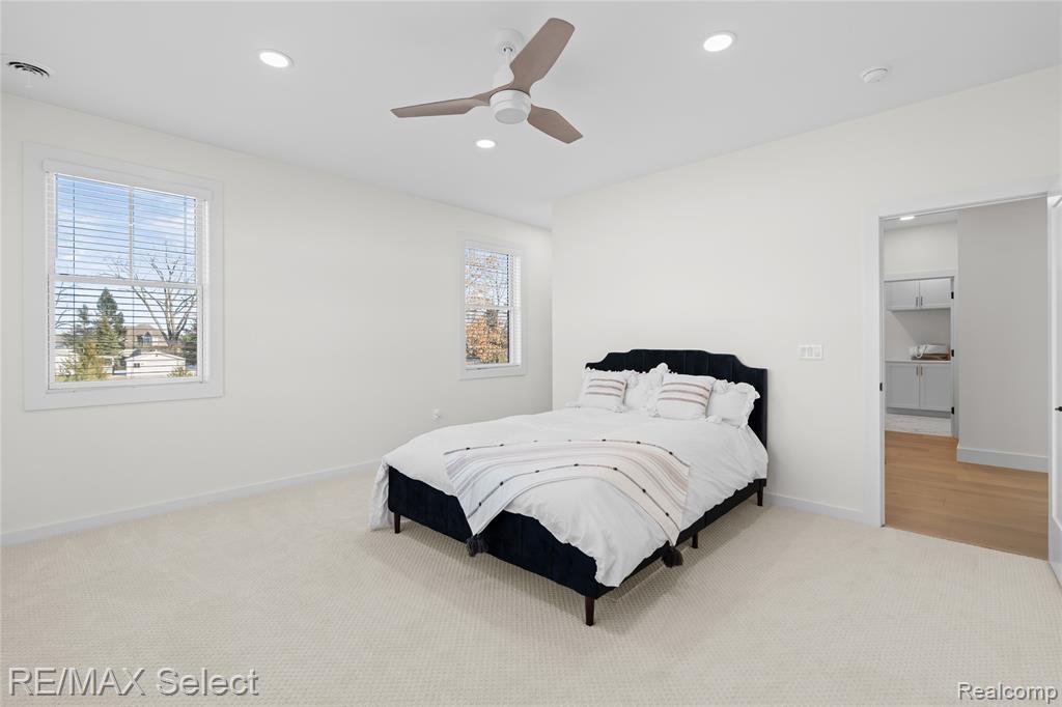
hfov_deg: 96.8
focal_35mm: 16
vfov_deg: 73.7
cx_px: 531
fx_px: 472
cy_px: 354
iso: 200
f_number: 3.5
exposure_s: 1/40
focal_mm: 16
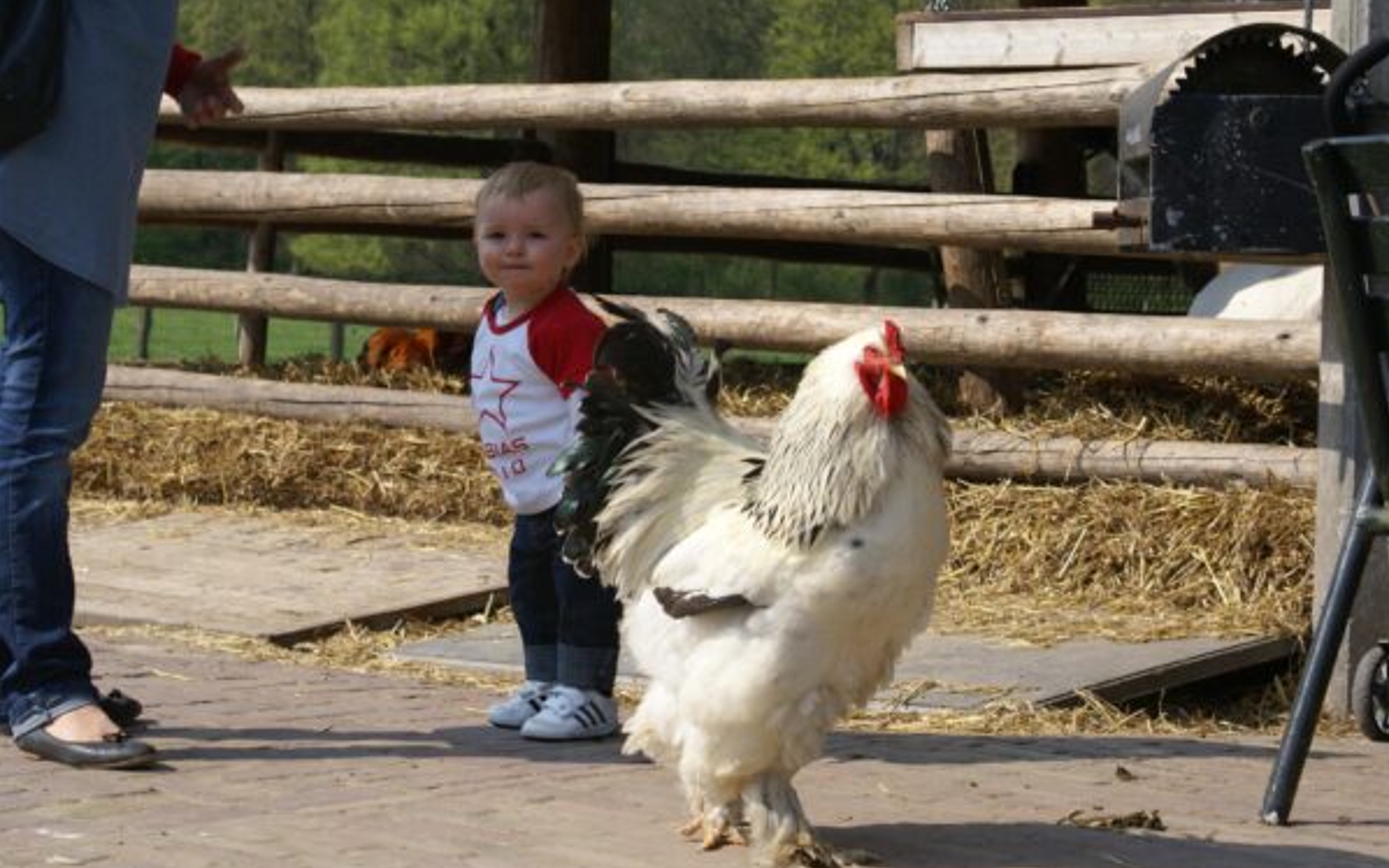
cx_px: 694
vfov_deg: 15.5
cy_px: 460
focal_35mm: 85
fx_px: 3200
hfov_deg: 24.5
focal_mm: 55
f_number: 9
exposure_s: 1/200
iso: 100
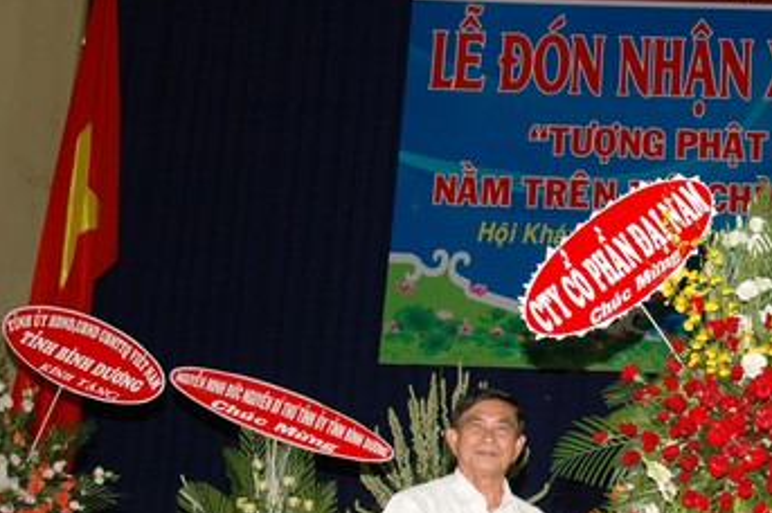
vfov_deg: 19.1
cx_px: 680
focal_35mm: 70
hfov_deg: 27.9
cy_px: 468
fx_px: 1498
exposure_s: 1/60
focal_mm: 25
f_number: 4
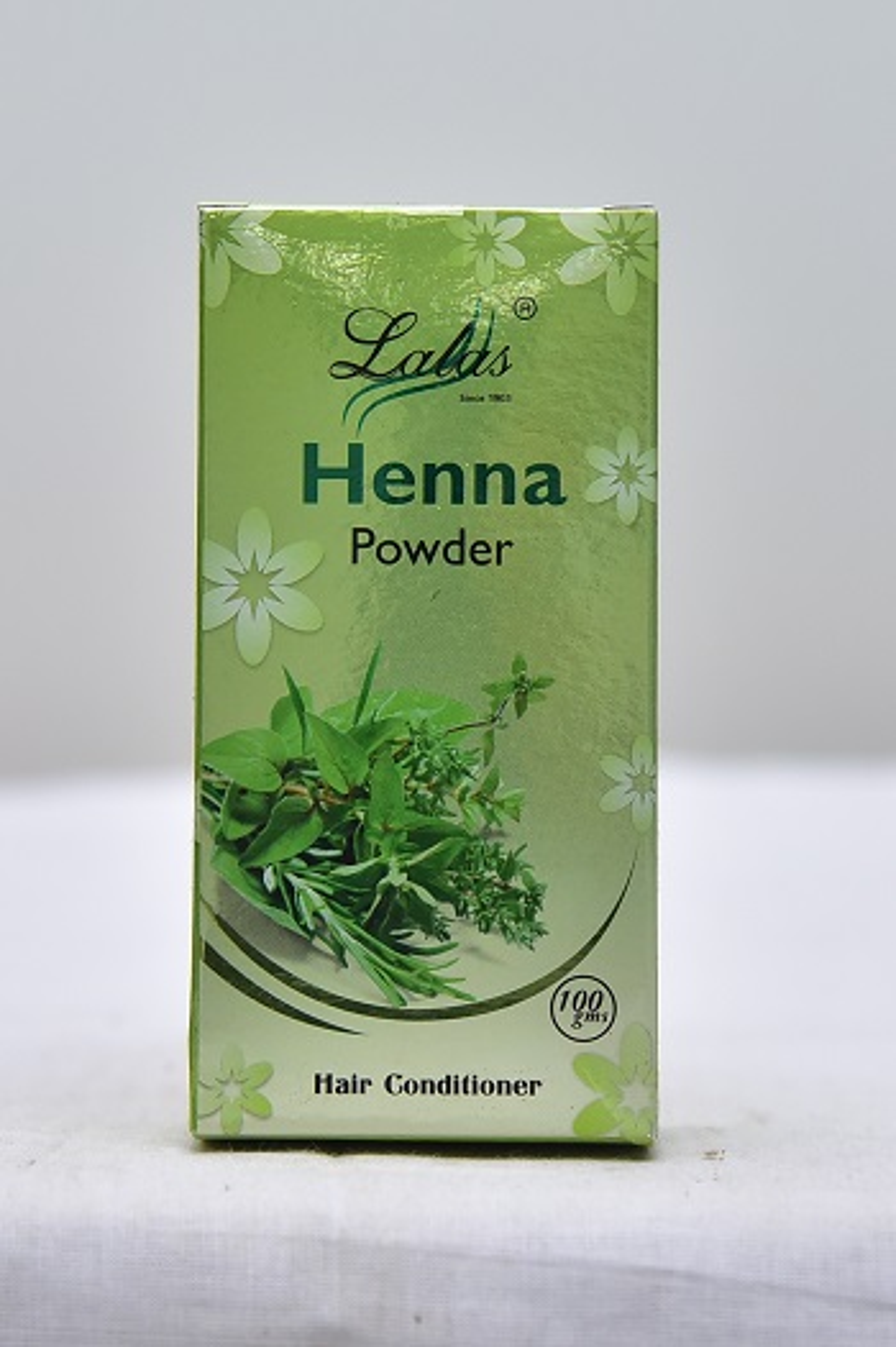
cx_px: 448
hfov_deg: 17.5
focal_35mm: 78
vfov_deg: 26.0
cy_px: 674
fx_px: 2916
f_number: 4
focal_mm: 78
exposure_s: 1/125
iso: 1600
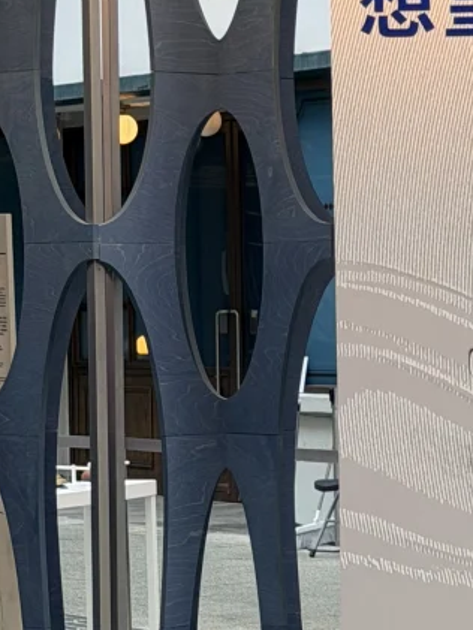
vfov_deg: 12.0
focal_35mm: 164
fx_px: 2986
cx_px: 569
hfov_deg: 8.9
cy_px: 199
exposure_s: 1/273
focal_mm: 6.76
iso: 64
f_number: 1.78
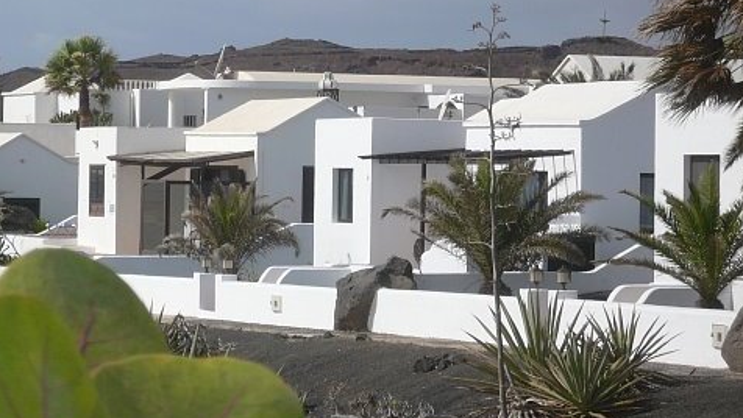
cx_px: 373
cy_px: 170
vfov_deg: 10.8
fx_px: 2207
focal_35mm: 112
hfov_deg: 19.1
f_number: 5.6
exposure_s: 1/800
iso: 100
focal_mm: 16.8
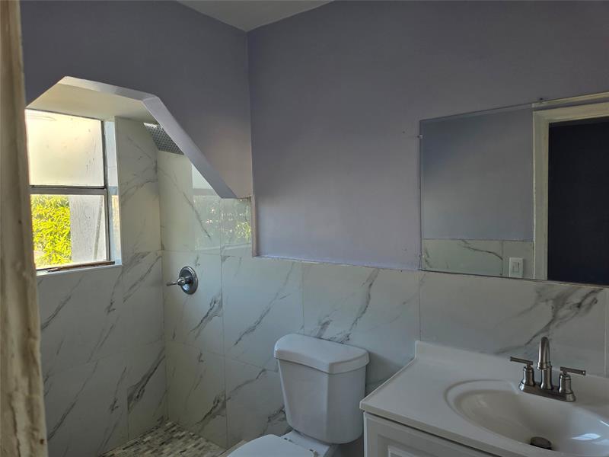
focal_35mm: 23
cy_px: 228
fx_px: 405
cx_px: 304
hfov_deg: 73.9
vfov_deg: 58.9
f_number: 1.8
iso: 50
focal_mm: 5.4
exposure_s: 1/180
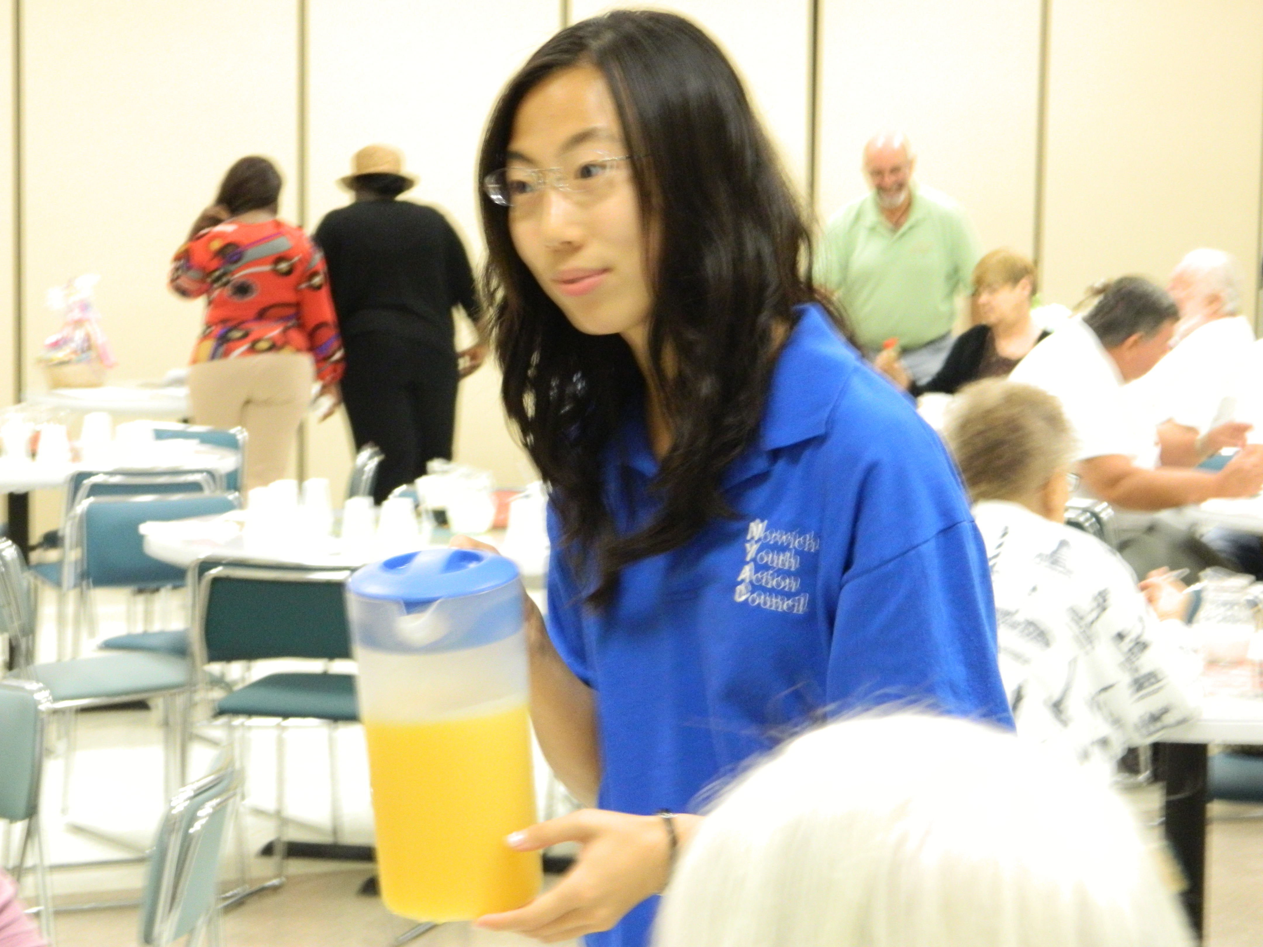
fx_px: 3758
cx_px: 632
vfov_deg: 14.4
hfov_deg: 19.1
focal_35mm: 103
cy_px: 474
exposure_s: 1/10
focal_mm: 18.6
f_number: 4.5
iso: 450
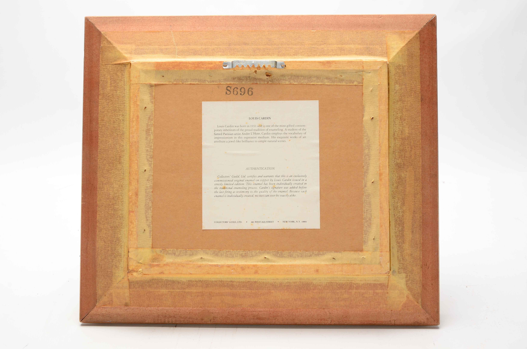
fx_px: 548
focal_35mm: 38
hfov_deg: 51.4
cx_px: 264
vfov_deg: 35.3
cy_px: 174
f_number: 13
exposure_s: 1/160
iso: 200
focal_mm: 25
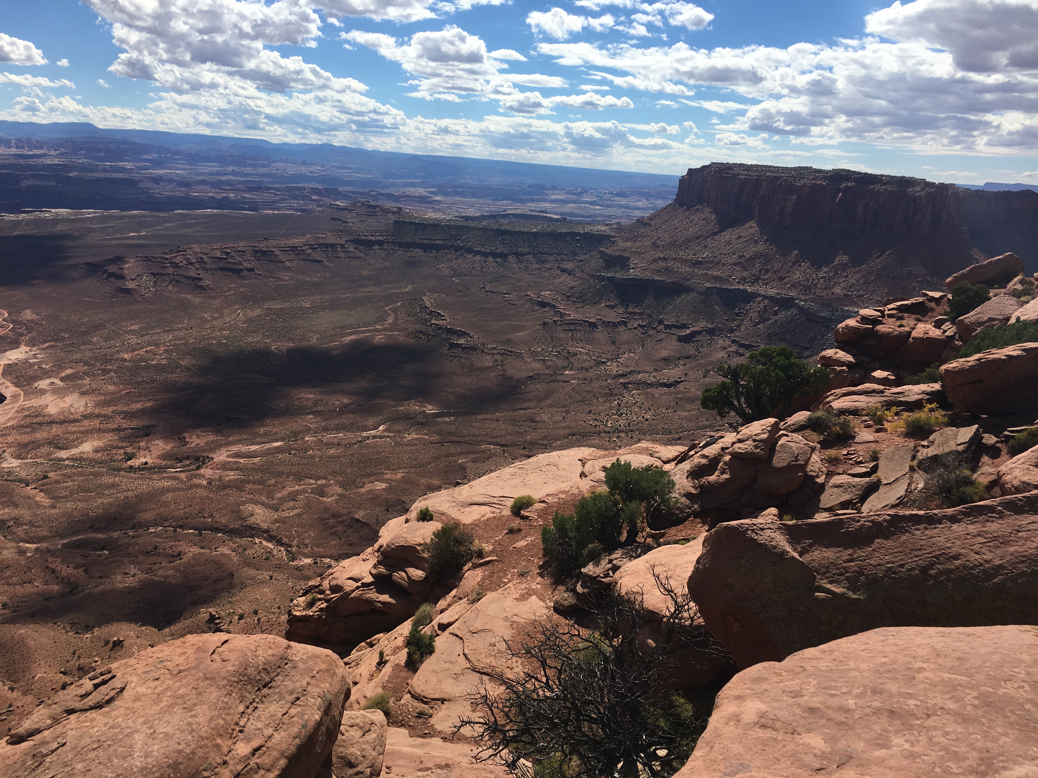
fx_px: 870
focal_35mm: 29
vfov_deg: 48.2
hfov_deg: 61.7
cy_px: 389
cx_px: 519
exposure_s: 1/2564
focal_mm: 4.15
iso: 25
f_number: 2.2
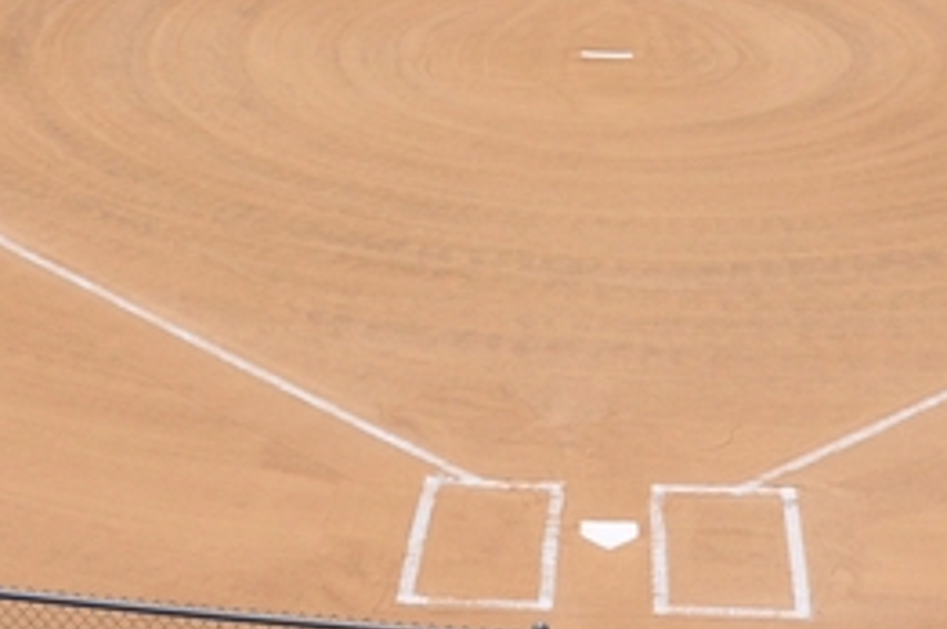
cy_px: -307
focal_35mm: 99
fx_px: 2601
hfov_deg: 20.6
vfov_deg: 13.1
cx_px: 401
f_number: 10
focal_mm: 18
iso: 200
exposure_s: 1/400
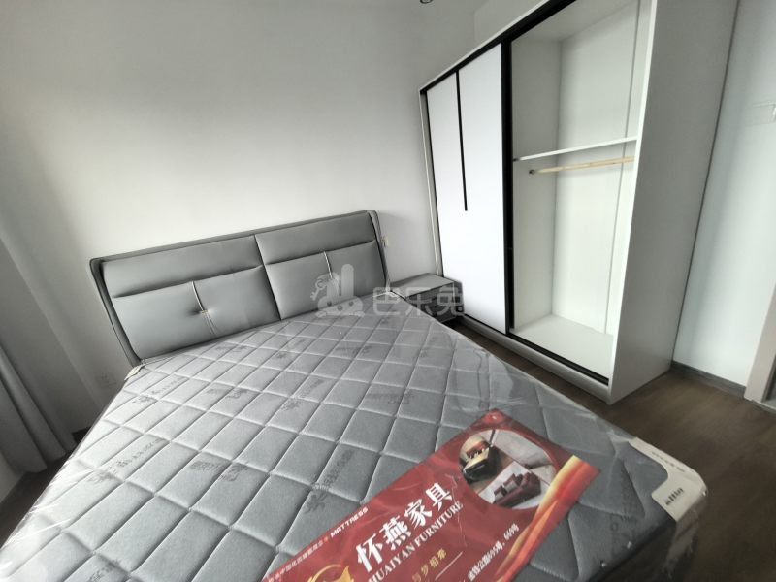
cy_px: 291
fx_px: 291
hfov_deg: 106.2
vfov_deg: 89.9
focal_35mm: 13
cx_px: 388
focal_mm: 1.95
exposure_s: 1/100
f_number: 2.2
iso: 80
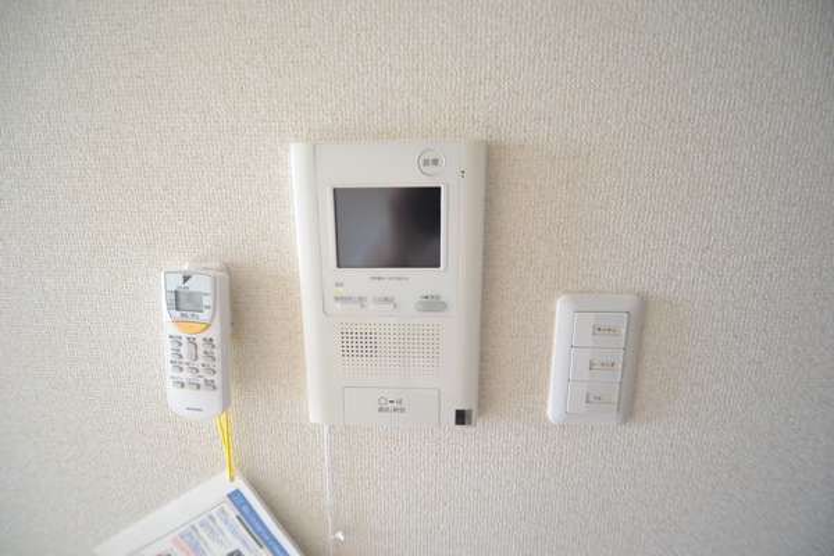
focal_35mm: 15
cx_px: 417
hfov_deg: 100.4
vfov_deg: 77.3
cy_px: 278
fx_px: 347
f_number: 3.5
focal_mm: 10
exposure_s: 1/4
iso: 100
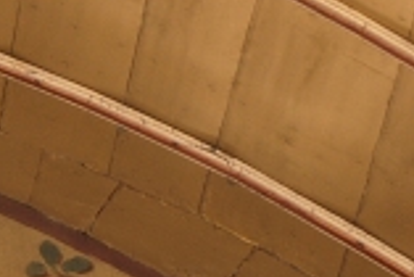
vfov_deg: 2.3
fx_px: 6918
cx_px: -591
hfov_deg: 3.4
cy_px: 200
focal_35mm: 601
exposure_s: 1/30
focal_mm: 82
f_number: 8
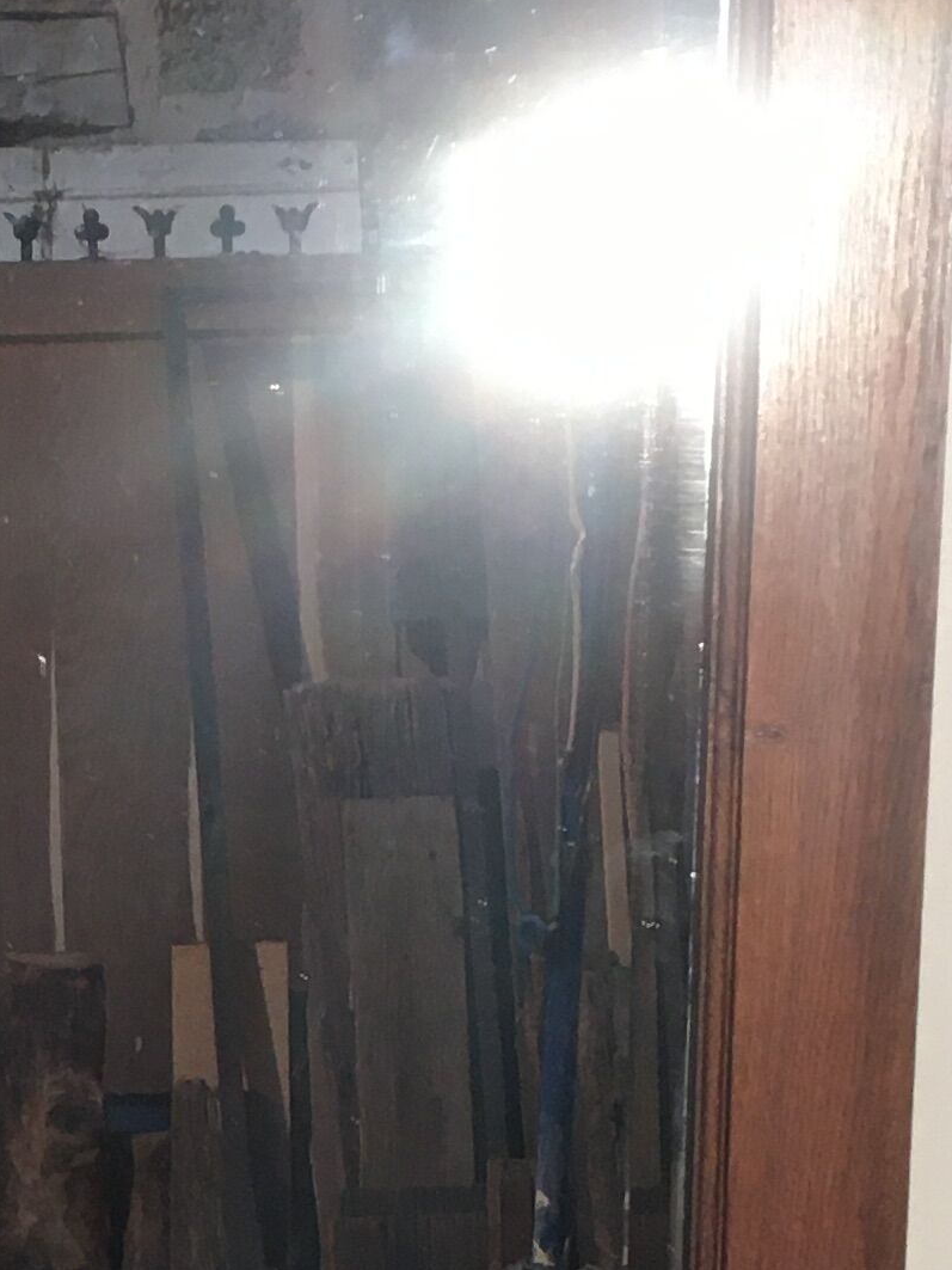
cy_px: 1350
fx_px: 4034
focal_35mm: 110
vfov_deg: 17.4
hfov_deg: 13.2
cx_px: -147
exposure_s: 1/33
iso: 100
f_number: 2.2
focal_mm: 4.15
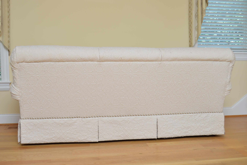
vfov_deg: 34.1
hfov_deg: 49.6
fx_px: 267
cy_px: 82
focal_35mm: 39
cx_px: 124
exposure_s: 1/80
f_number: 5
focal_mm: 26
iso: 400
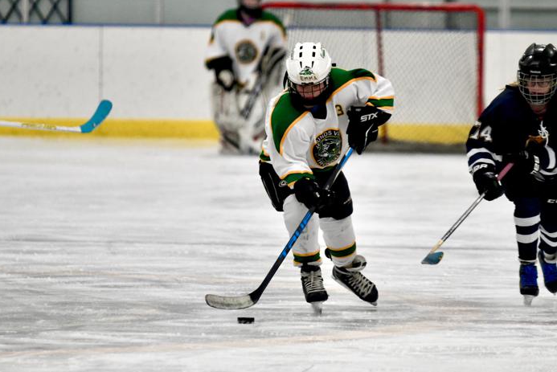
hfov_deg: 4.7
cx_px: 326
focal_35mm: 443
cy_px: 202
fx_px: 6858
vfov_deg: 3.1
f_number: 2.8
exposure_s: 1/800
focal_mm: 200
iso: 1600
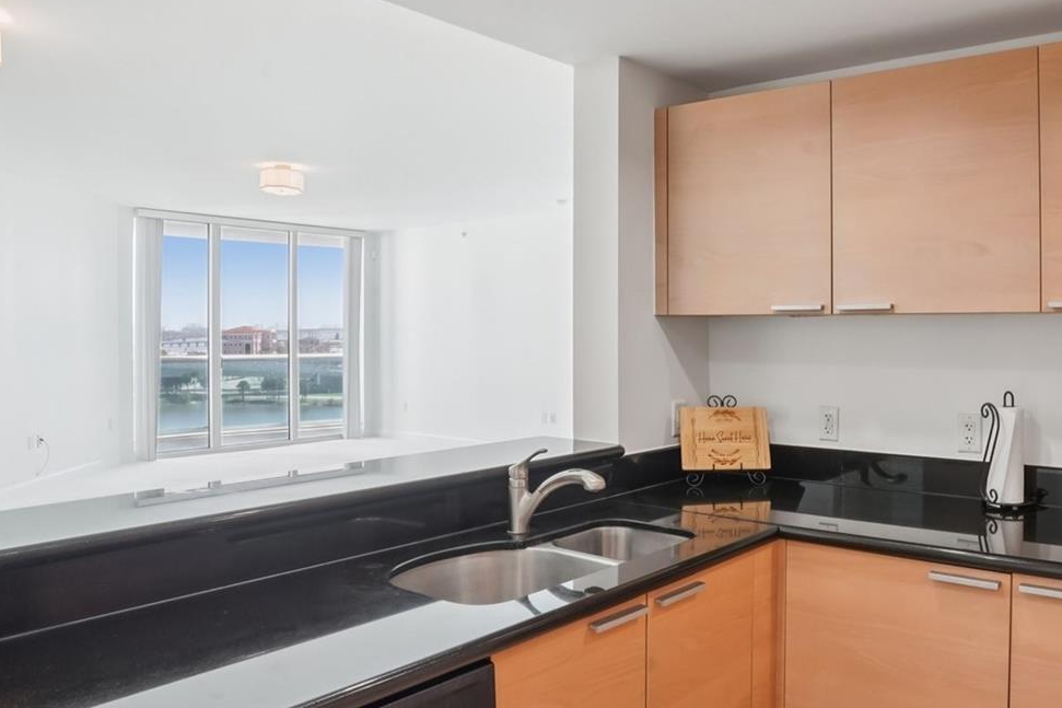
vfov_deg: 46.4
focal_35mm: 28
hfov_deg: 64.0
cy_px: 328
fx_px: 826
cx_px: 697
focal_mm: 17
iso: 400
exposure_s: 1/13
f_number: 14
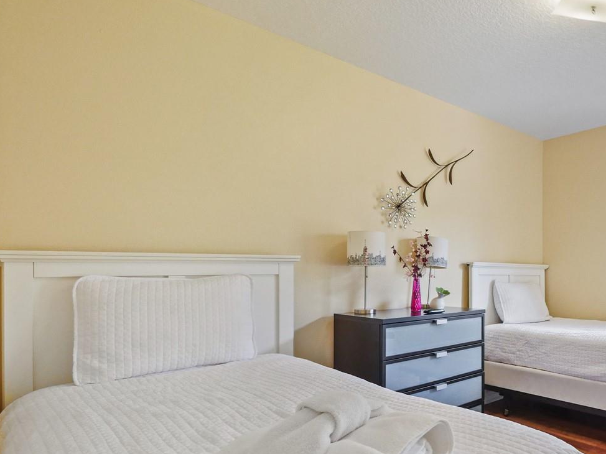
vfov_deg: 58.5
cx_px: 490
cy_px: 266
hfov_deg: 66.7
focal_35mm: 23
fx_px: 403
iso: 640
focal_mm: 7
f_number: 4
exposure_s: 1/60
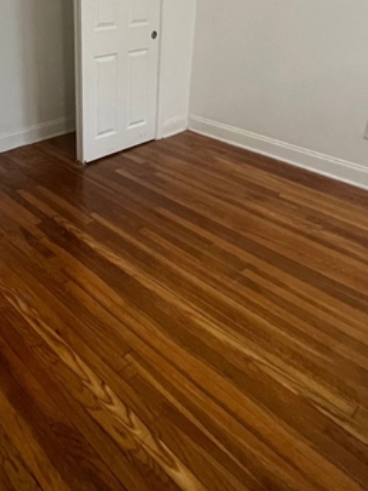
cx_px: 96
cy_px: 114
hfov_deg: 46.6
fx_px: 411
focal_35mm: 29
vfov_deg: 58.0
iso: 500
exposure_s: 1/60
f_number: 1.8
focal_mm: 1.57
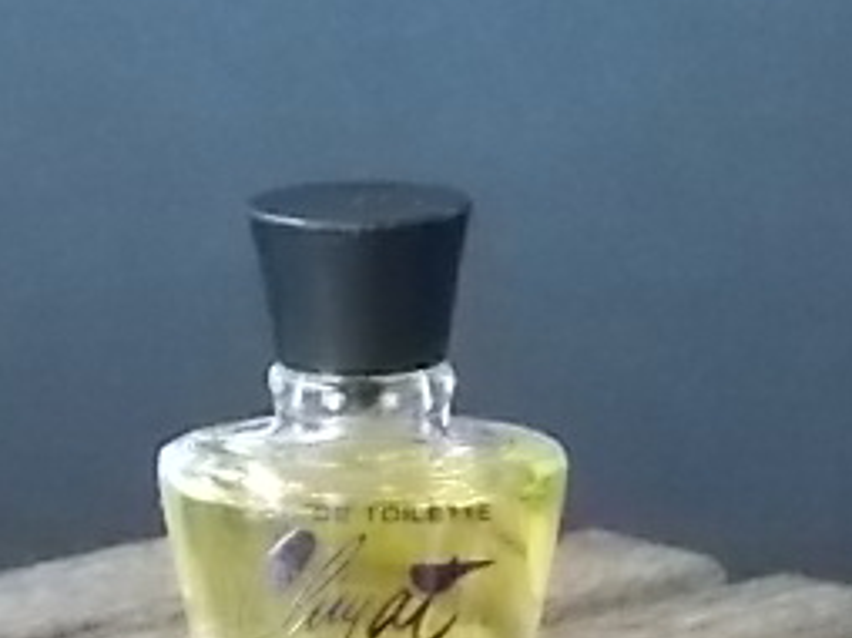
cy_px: 524
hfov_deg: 7.0
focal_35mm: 285
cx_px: 335
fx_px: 7008
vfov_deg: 5.2
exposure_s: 1/30
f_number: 6
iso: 800
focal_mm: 20.1
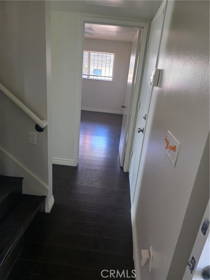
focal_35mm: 23
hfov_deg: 58.9
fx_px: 186
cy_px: 140
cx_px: 105
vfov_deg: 73.9
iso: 800
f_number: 1.7
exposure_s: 1/120
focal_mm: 6.3
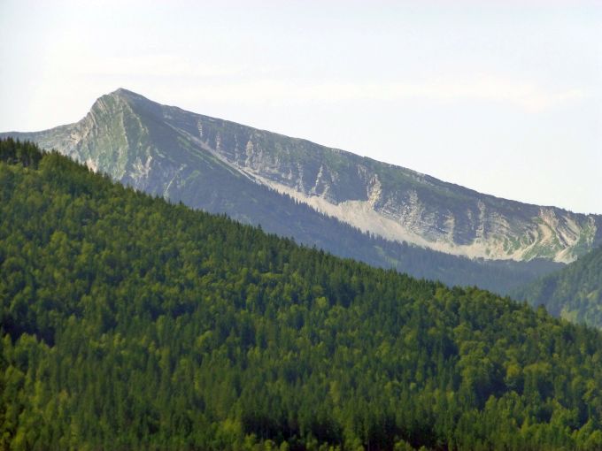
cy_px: 226
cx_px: 301
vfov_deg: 7.5
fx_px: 3461
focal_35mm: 199
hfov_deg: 9.9
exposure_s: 1/400
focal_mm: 35.6
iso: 160
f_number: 5.5
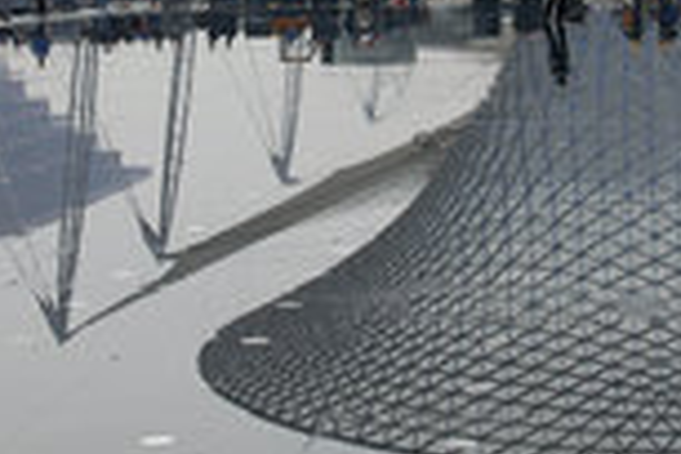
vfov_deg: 11.5
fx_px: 2232
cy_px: -33
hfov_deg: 17.3
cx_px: 347
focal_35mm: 118
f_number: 7.1
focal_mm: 24
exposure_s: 1/1000
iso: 200
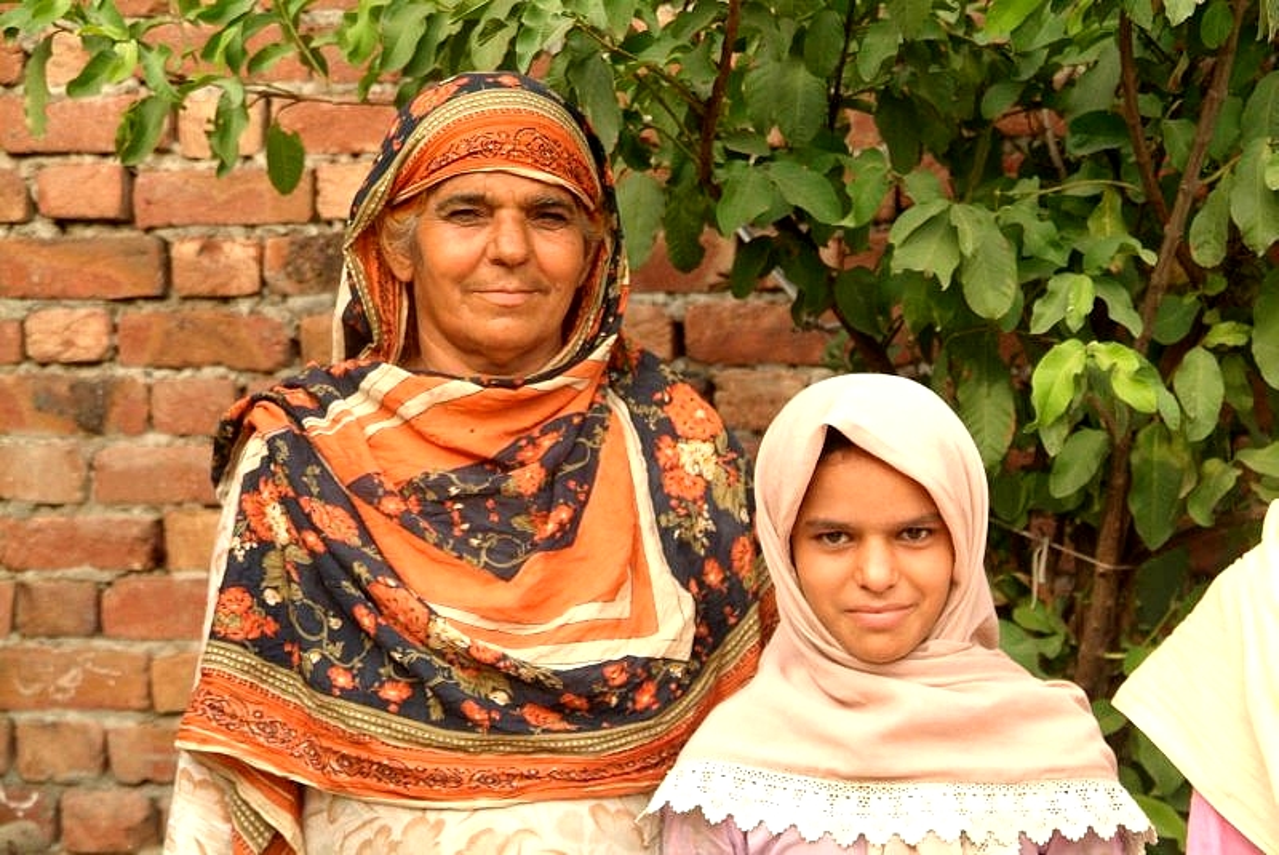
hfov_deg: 20.8
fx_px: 3485
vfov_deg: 14.0
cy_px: 428
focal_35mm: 98
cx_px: 640
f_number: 6.7
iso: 400
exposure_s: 1/180
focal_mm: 65
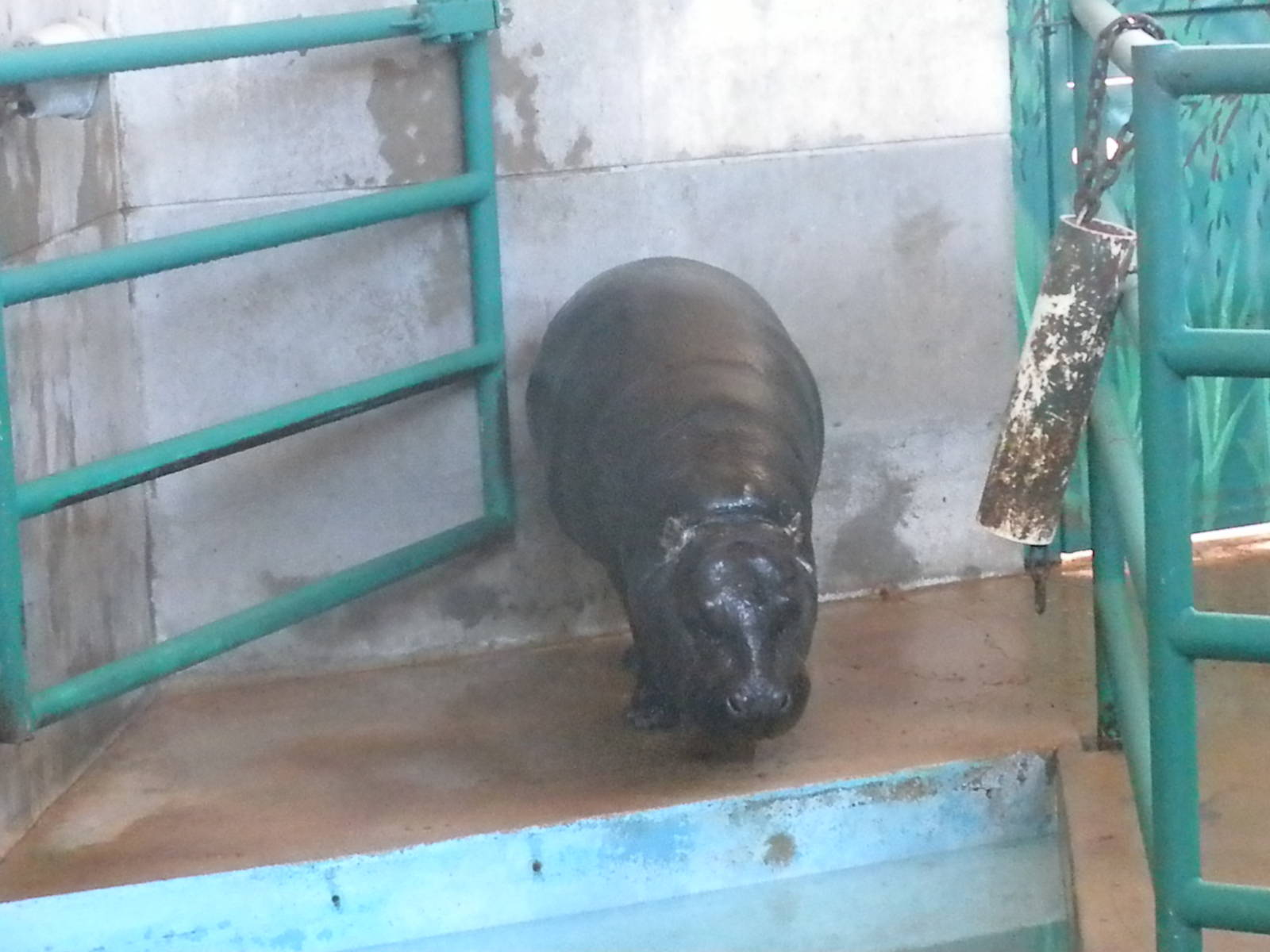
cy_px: 476
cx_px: 635
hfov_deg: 16.6
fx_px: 4366
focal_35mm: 119
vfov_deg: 12.5
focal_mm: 21
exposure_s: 1/52.5
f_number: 5.1
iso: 3129
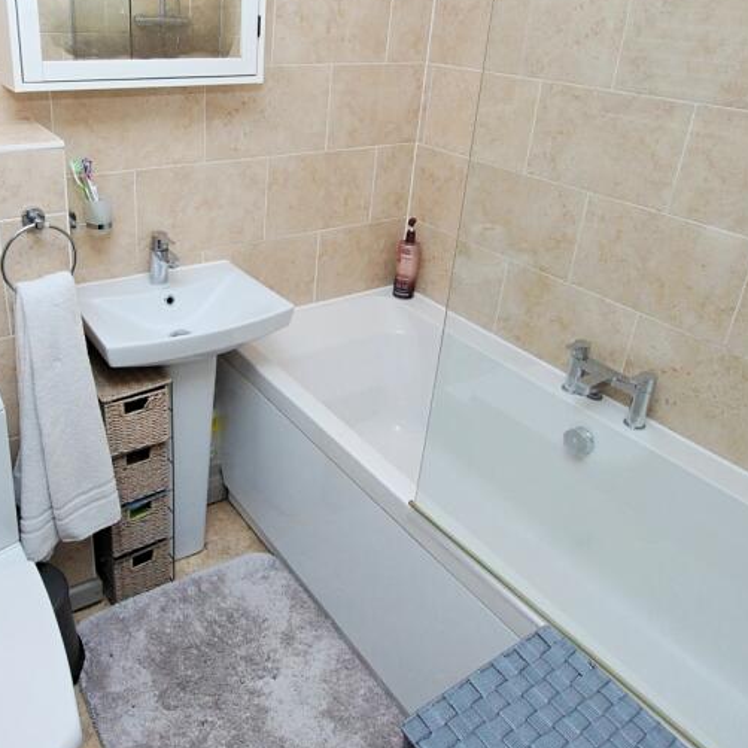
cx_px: 241
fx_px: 636
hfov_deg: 59.4
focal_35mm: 26
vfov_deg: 60.0
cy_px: 270
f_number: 7.1
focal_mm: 10
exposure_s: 1/200
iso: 800
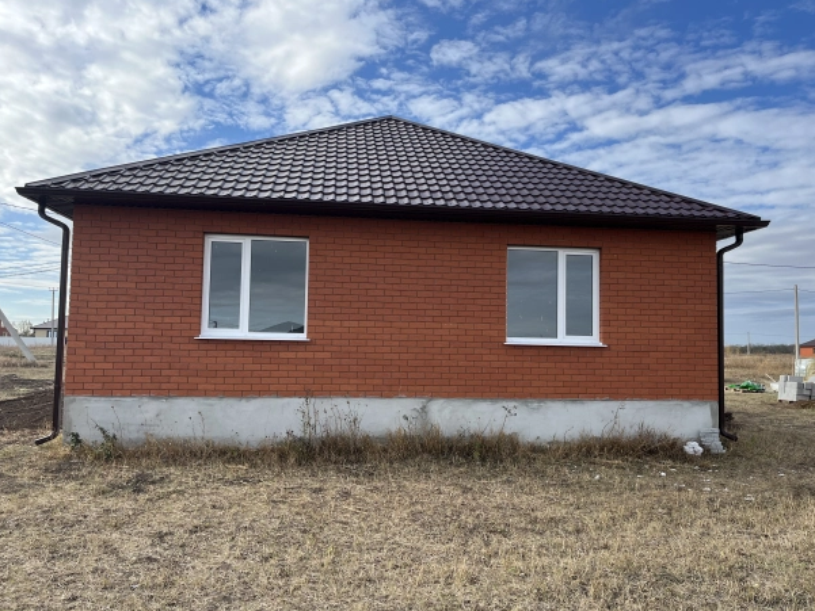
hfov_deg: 65.3
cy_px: 309
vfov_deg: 51.4
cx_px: 418
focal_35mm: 27
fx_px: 636
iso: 50
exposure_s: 1/1389
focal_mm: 5.1
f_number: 1.6
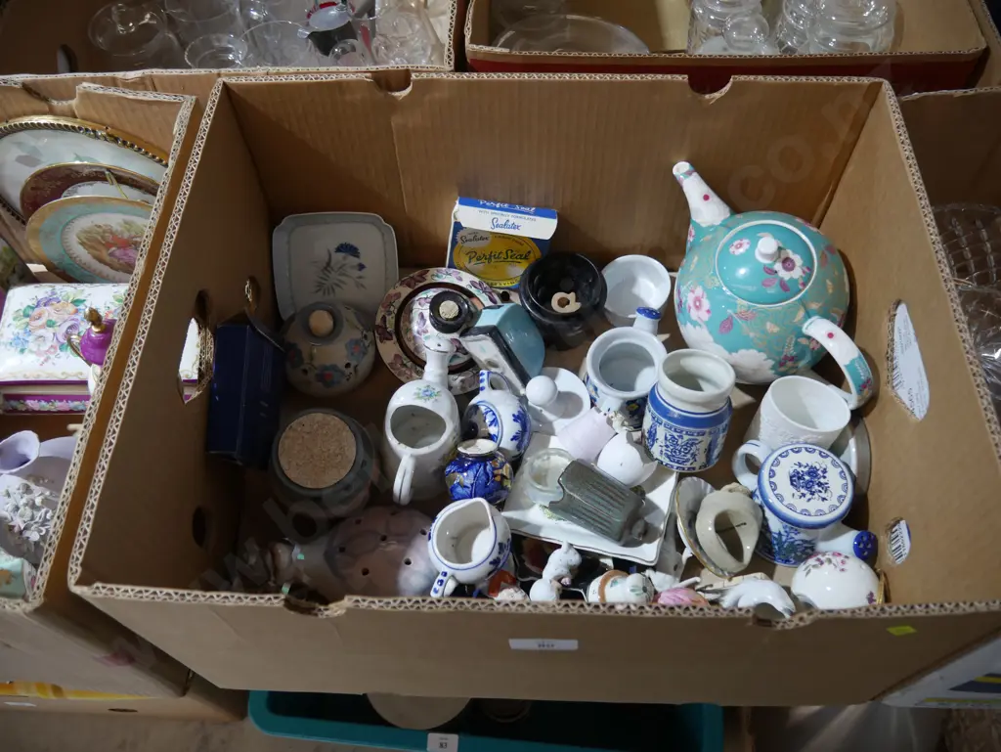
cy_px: 376
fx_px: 810
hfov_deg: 63.4
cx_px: 500
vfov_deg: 49.8
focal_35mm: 28
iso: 640
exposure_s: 1/60
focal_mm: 14
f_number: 3.5
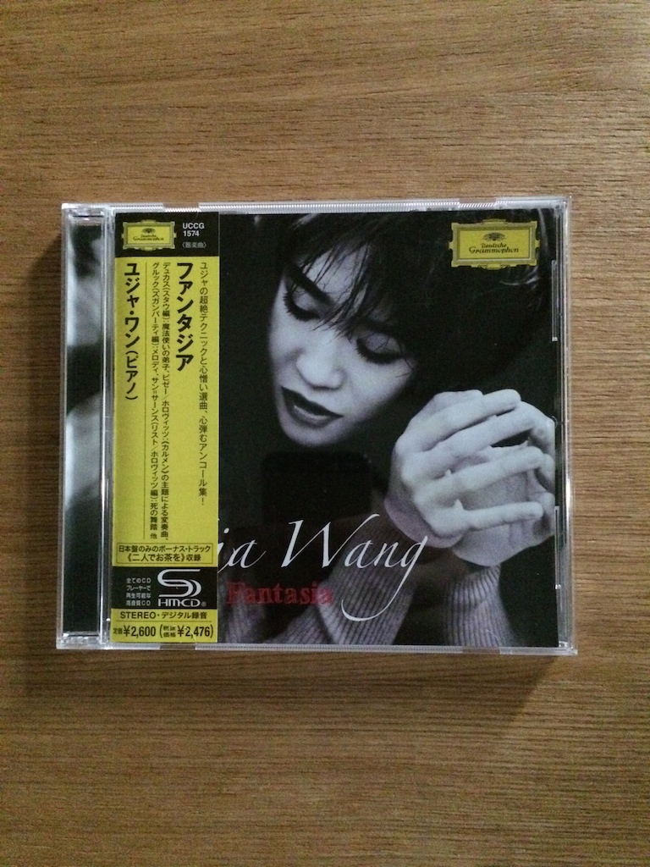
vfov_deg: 60.0
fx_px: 751
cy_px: 434
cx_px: 325
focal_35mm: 30
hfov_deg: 46.8
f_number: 2.2
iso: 1250
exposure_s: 1/15
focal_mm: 4.12
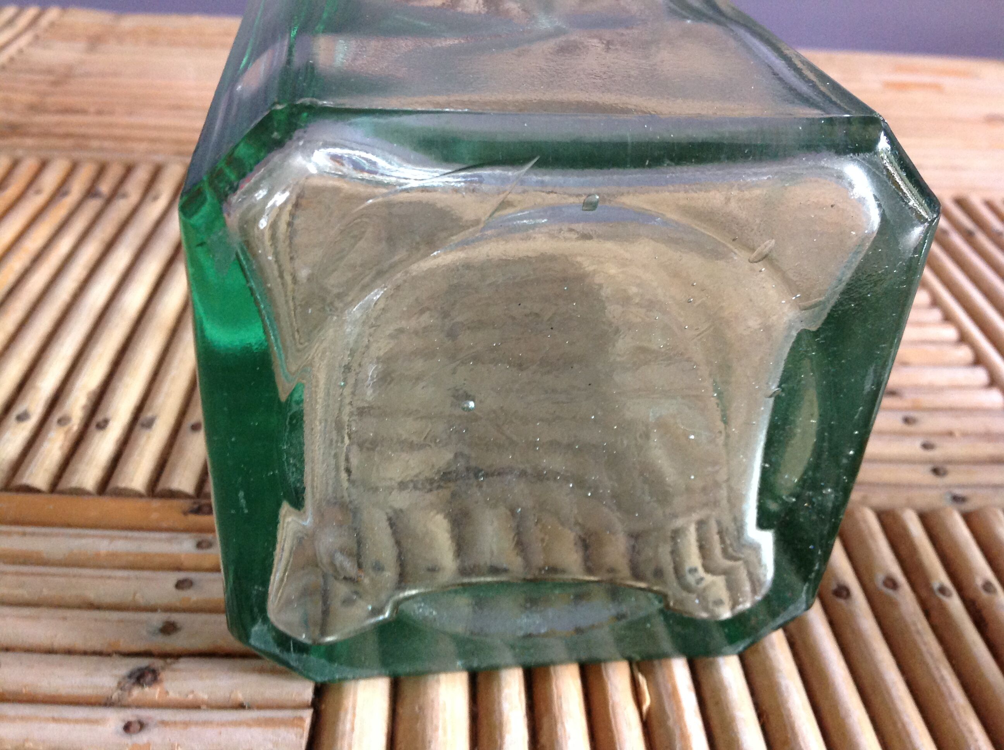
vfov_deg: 40.6
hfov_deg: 52.7
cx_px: 502
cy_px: 375
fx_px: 1014
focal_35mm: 35
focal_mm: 4.28
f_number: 2.4
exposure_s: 1/15
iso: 250
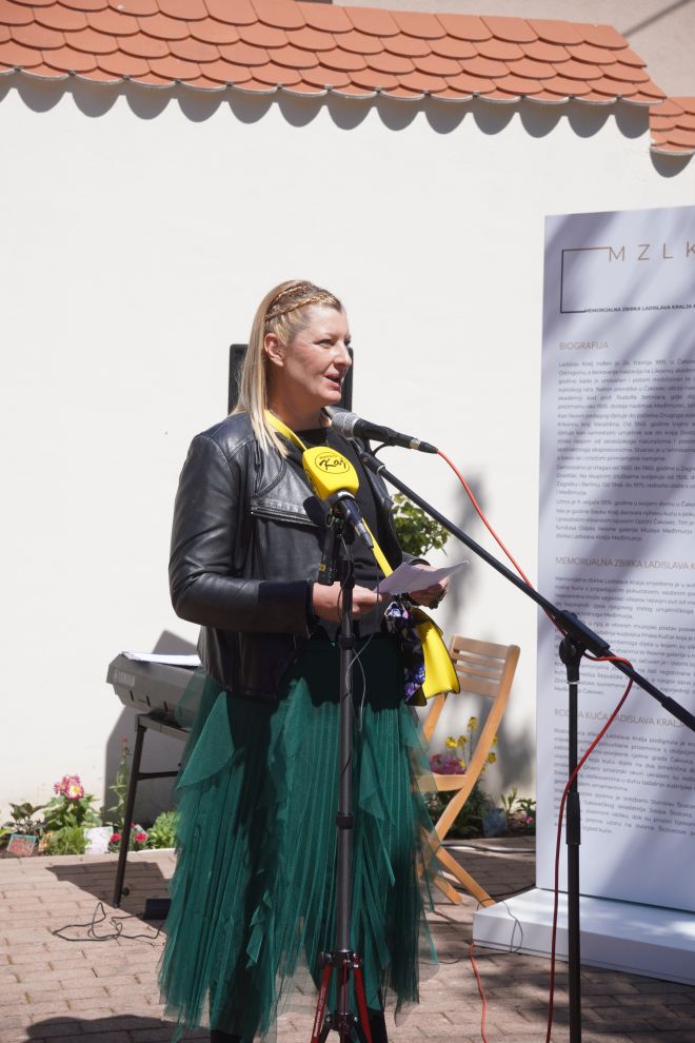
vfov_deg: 27.0
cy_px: 522
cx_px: 348
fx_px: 2172
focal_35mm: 75
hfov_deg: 18.2
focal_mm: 50
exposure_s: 1/500
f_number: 5.6
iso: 100
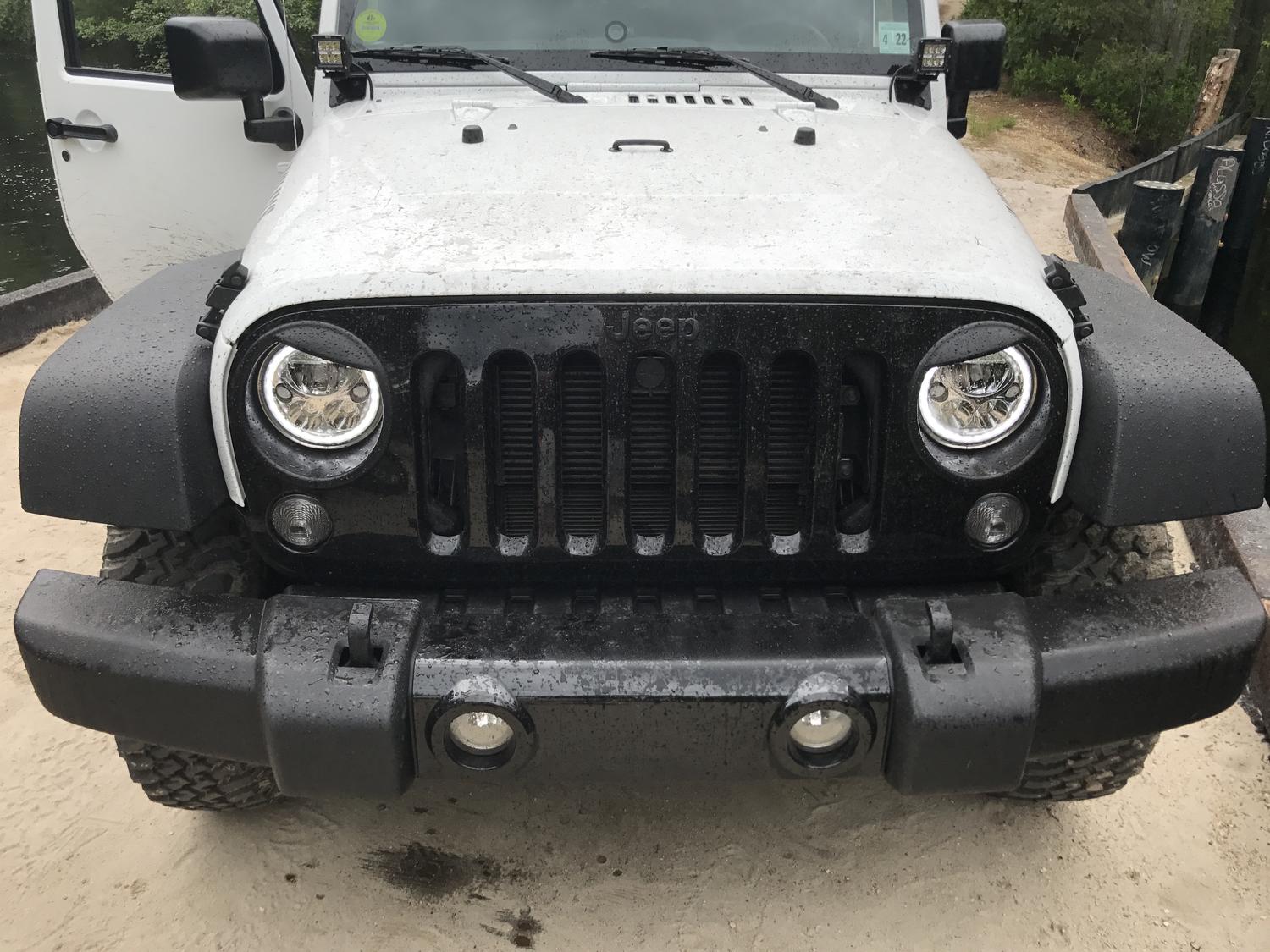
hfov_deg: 63.4
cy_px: 476
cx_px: 635
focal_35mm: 28
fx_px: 1027
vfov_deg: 49.7
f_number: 1.8
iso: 20
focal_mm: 3.99
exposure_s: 1/638
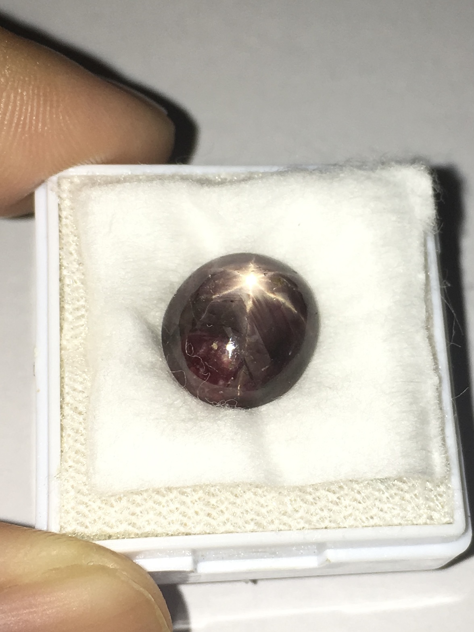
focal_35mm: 29
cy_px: 316
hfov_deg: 48.2
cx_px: 237
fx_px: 530
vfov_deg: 61.7
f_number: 2.2
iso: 25
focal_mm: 4.15
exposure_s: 1/427
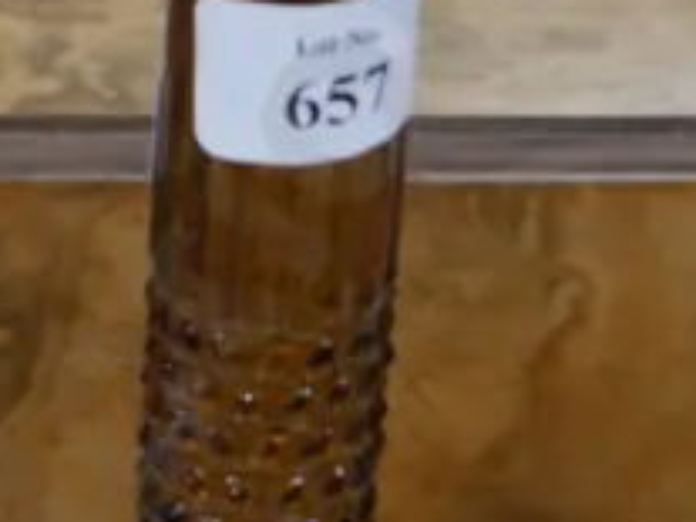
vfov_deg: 8.3
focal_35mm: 178
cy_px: 519
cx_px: 39
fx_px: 3577
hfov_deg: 11.0
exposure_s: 1/60
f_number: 4
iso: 640
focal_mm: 18
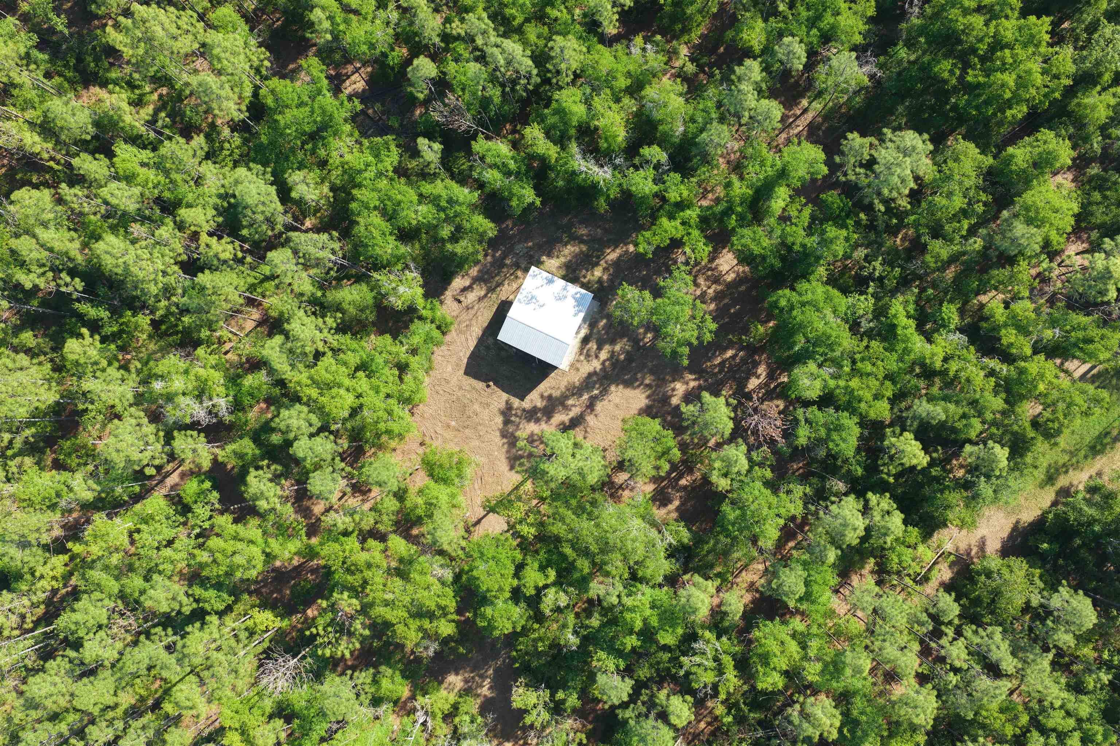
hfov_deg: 65.5
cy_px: 373
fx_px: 871
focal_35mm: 28
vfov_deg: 46.4
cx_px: 560
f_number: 2.8
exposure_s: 1/500
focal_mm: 14.45
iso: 160
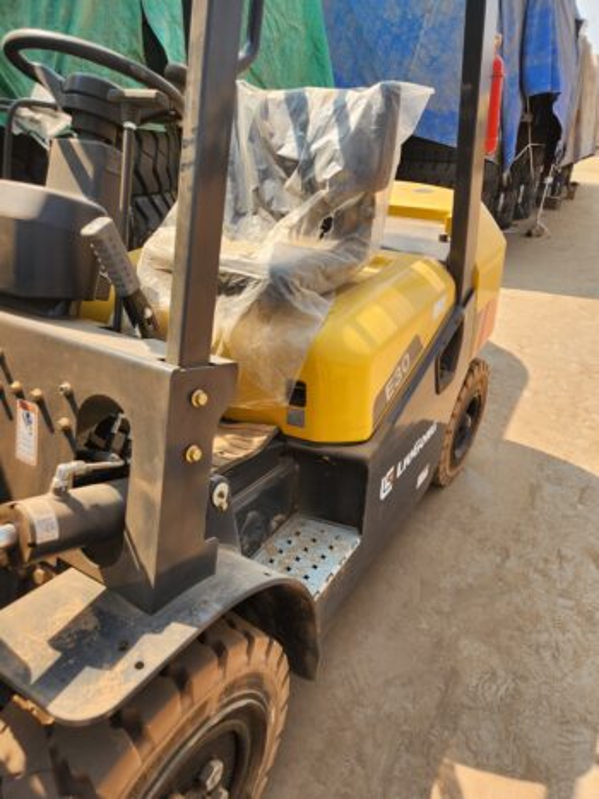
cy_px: 400
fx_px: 531
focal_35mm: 23
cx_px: 300
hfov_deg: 58.9
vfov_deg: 73.9
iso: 20
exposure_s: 1/571
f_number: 1.8
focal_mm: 5.4
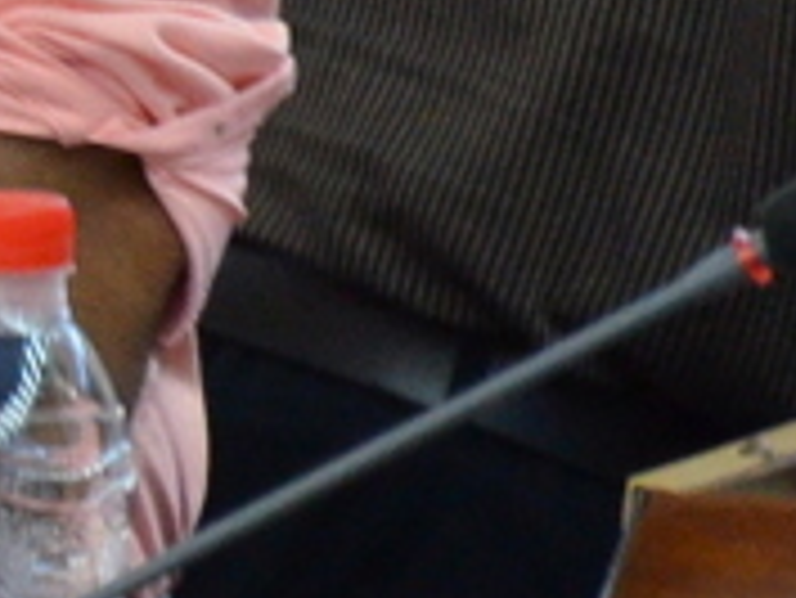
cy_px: -452
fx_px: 31410
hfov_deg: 1.4
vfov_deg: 1.1
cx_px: -1309
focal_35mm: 1365
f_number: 5.6
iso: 3200
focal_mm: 140
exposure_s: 1/250
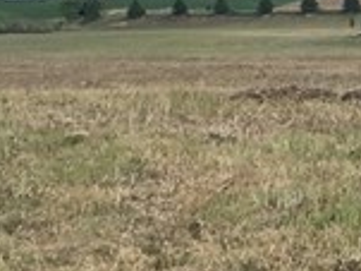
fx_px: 2053
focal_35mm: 197
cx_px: 368
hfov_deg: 10.0
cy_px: 82
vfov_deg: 7.5
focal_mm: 4.15
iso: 25
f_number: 2.2
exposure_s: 1/718
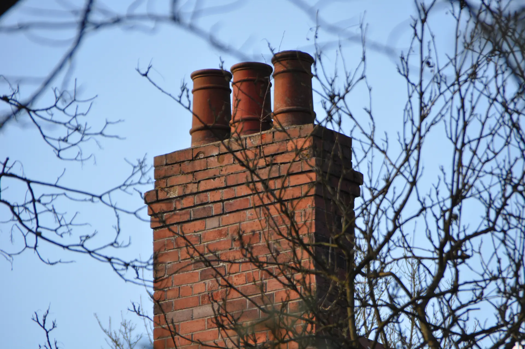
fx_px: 5462
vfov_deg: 3.7
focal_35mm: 375
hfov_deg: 5.5
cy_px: 174
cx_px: 262
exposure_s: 1/500
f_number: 6.3
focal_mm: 250
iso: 400
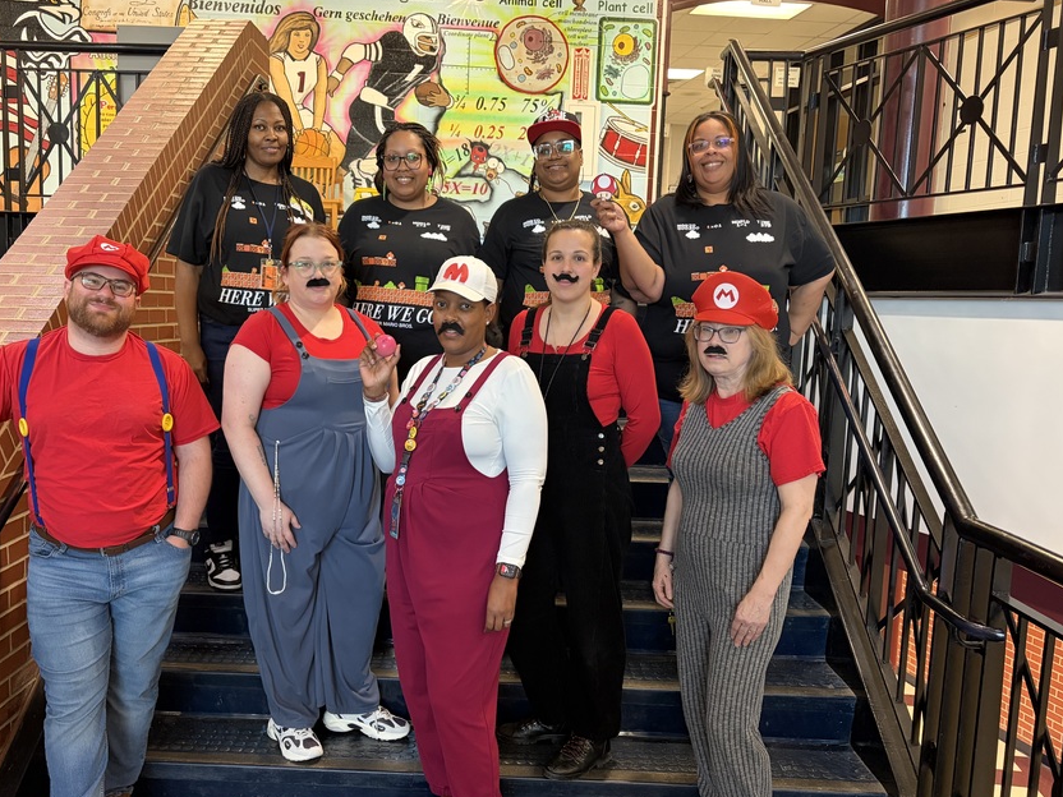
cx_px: 446
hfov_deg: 56.5
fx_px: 983
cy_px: 425
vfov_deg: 44.1
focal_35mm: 32
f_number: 1.6
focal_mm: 5.96
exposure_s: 1/60
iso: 320
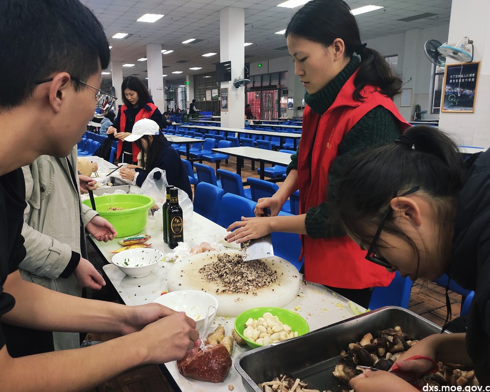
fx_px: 392
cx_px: 225
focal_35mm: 27
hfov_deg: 64.0
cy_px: 191
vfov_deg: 53.2
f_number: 1.79
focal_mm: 4.74
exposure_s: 1/33
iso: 749
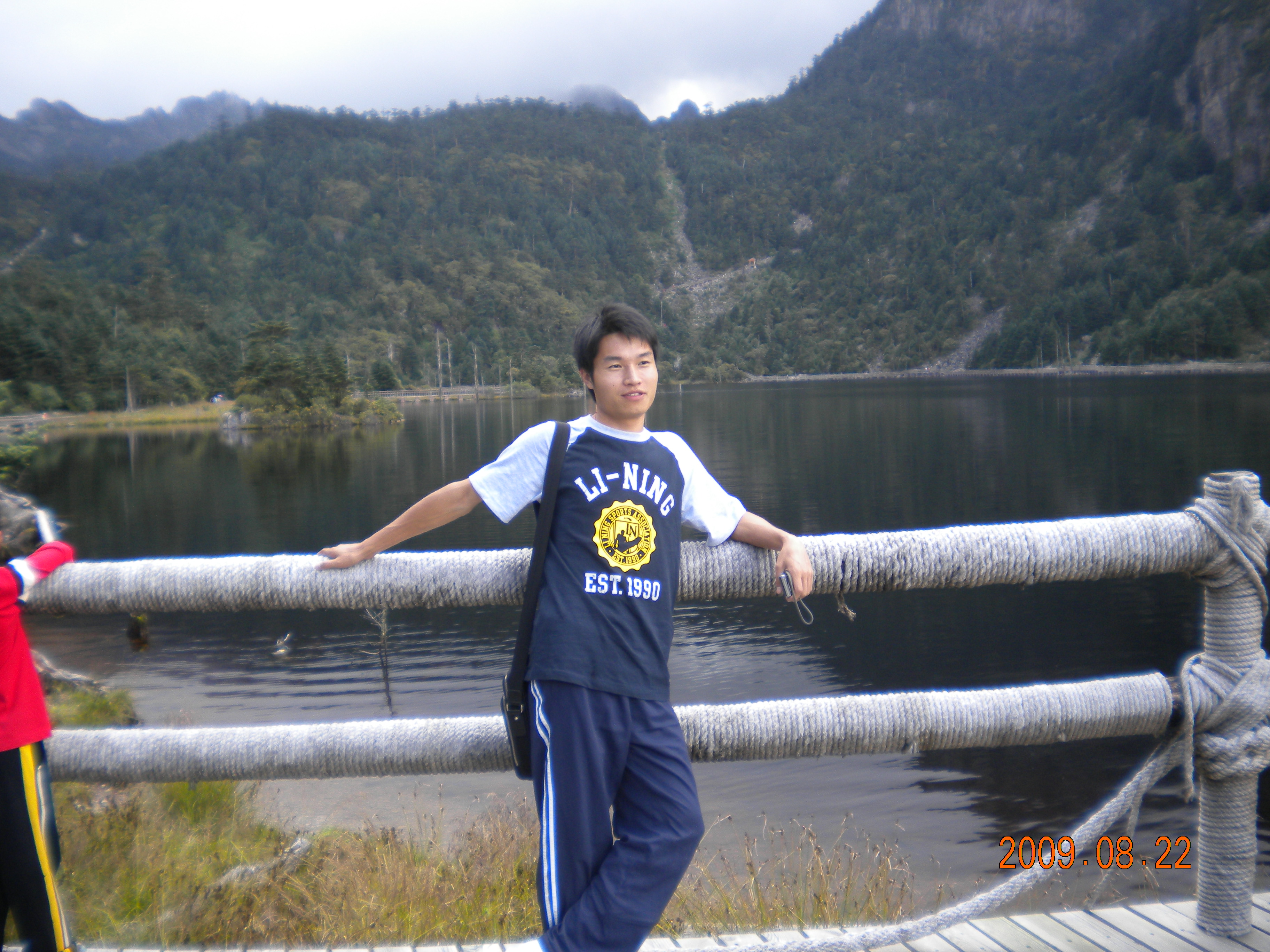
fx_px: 1284
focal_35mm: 35
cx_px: 635
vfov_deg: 40.7
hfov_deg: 52.6
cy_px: 476
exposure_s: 1/160
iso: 80
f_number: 3.1
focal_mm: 6.3
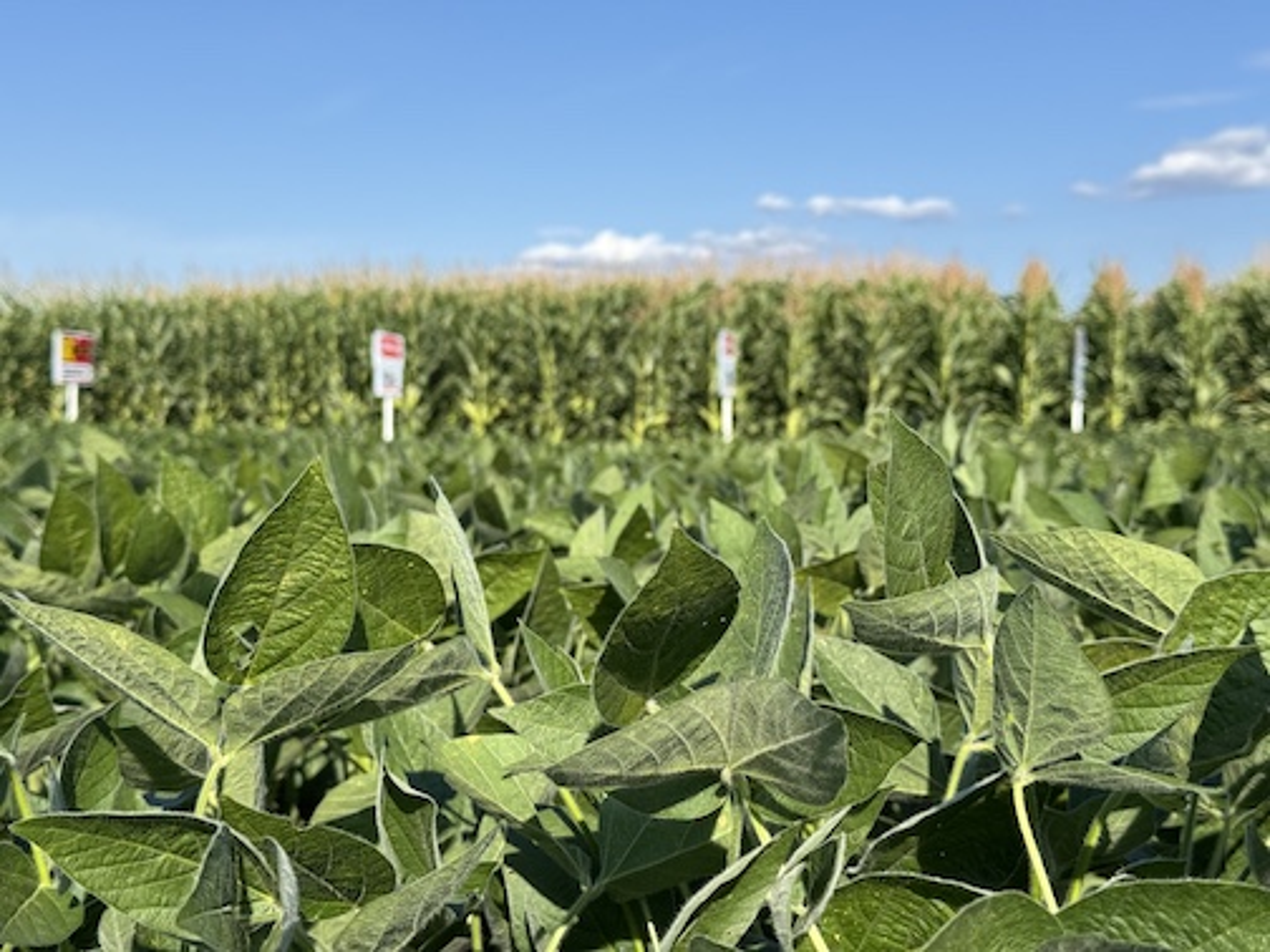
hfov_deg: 39.7
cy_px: 476
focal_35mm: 48
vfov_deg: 30.3
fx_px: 1761
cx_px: 635
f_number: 1.78
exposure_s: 1/2252
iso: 64
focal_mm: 6.76
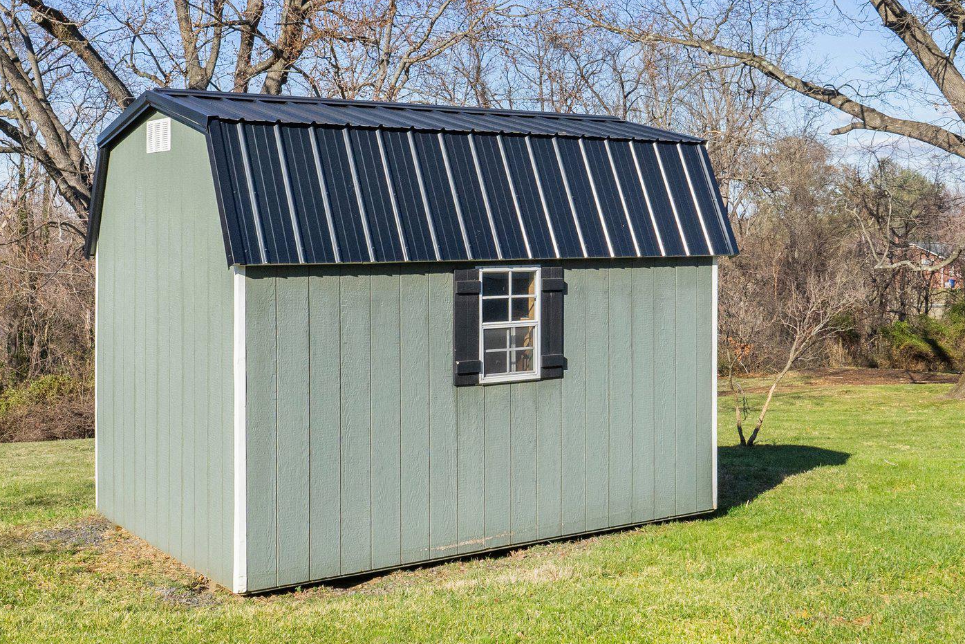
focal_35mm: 44
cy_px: 298
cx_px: 456
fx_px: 1179
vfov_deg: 30.5
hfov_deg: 44.5
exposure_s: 1/2000
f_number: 8
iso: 800
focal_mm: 20
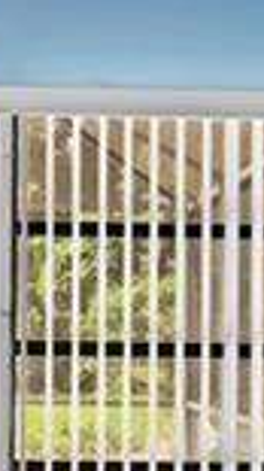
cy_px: 392
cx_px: 3
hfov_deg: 12.3
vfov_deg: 21.7
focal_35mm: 97
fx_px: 1209
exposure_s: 1/15
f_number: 9
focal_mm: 14
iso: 250
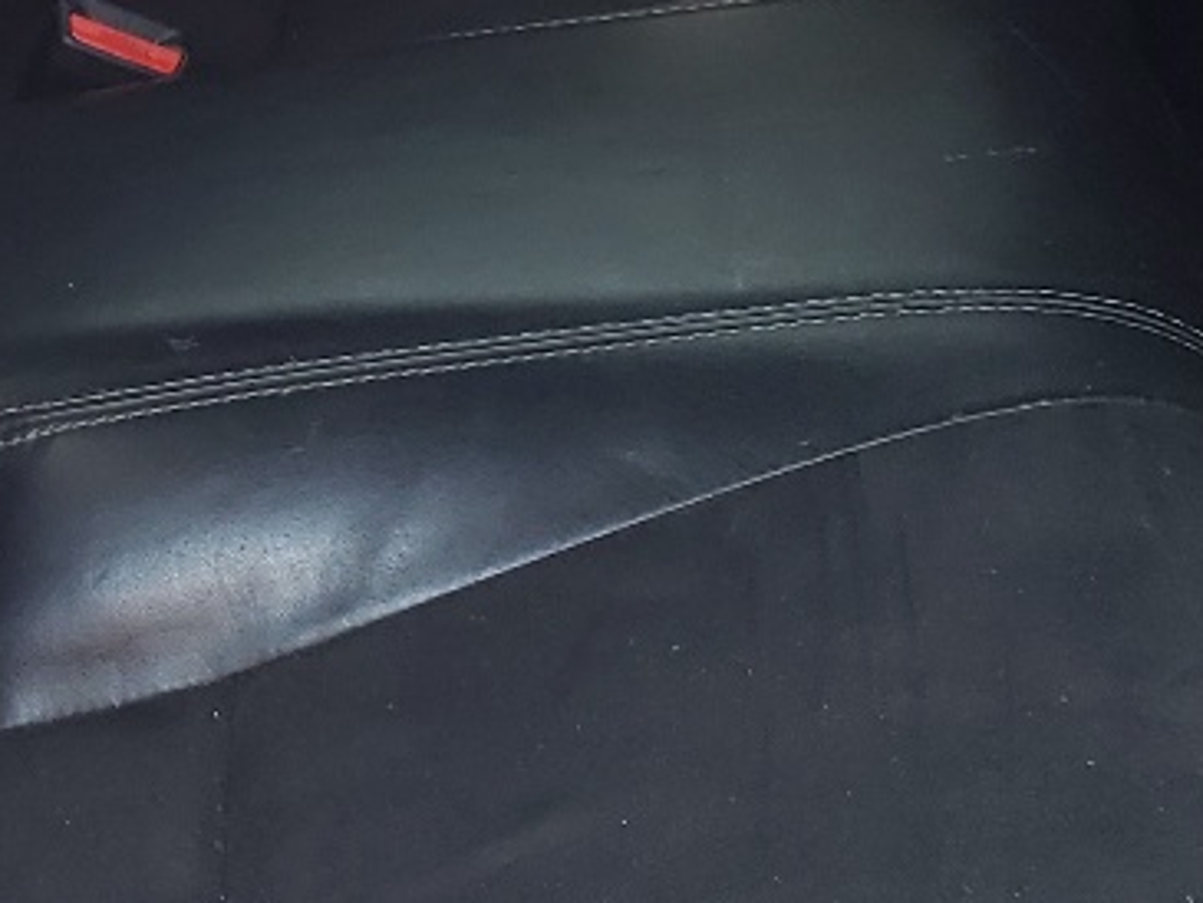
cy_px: -145
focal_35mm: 114
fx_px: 3963
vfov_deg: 12.7
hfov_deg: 16.3
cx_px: -353
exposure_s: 1/120
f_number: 1.5
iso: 56
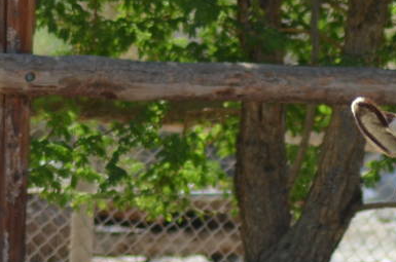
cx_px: 574
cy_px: 88
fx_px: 11636
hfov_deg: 1.9
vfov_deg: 1.3
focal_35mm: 1060
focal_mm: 170
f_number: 5
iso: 400
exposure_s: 1/1600
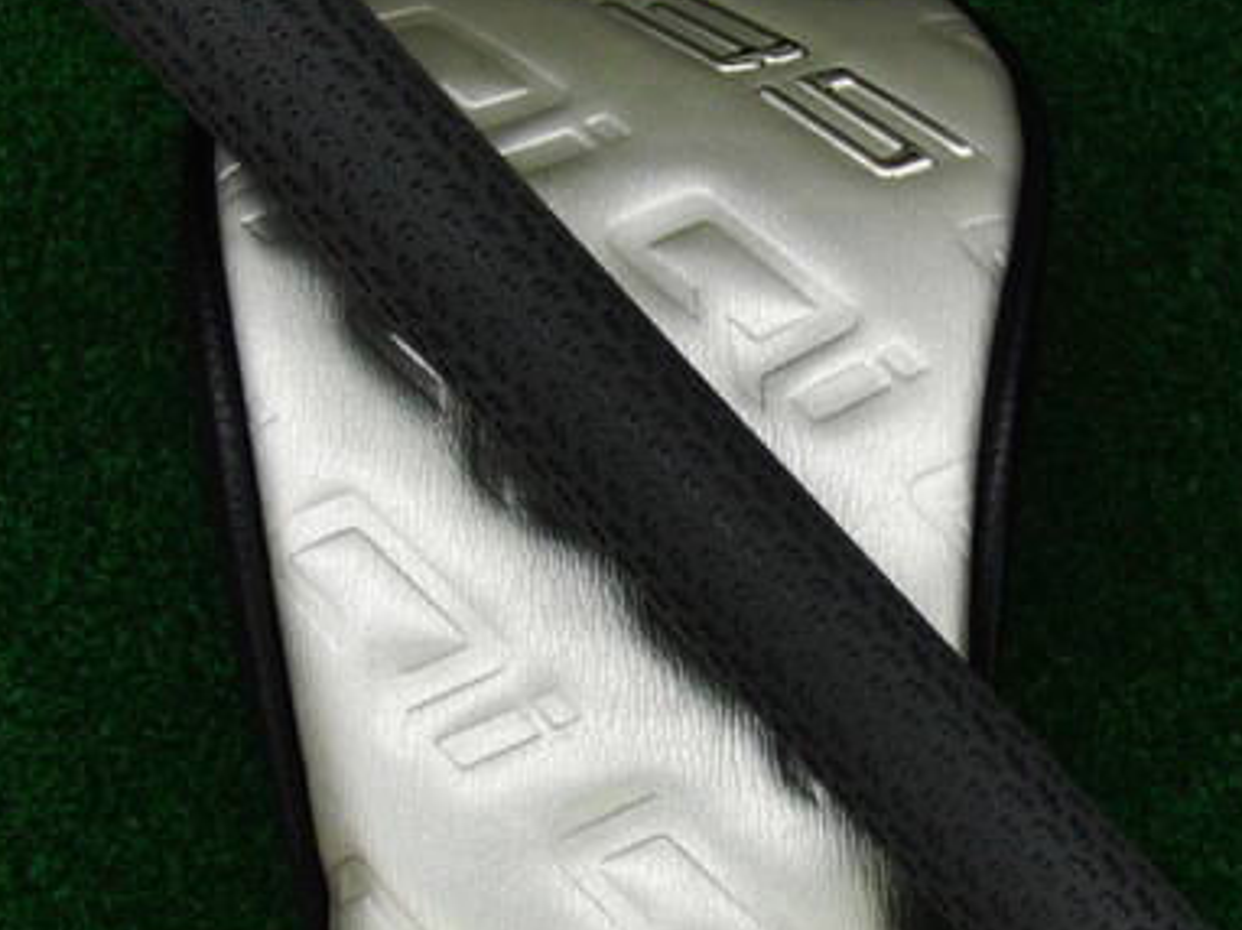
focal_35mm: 62
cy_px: 475
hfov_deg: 31.1
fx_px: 2223
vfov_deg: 23.6
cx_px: 761
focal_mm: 6.42
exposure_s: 1/80
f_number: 3.6
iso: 250
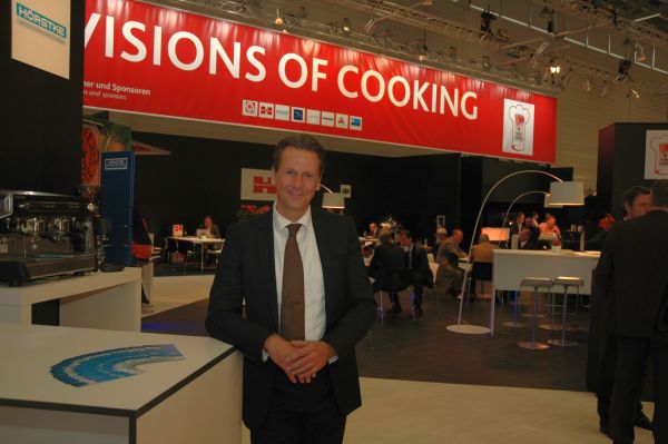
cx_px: 334
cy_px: 222
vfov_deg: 39.9
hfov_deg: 57.3
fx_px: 612
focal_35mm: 33
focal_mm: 22
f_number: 4
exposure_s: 1/60
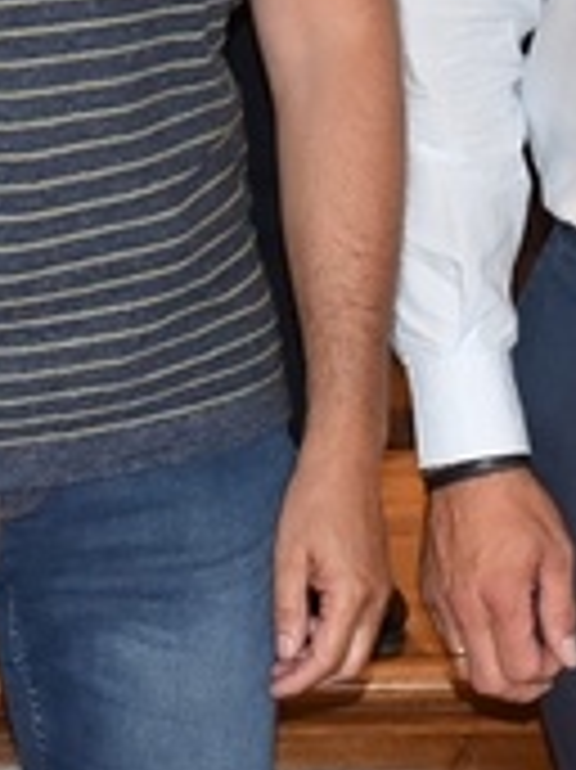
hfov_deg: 6.1
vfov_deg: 8.0
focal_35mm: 243
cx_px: 238
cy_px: -428
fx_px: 5398
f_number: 4
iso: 900
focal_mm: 32
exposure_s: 1/60
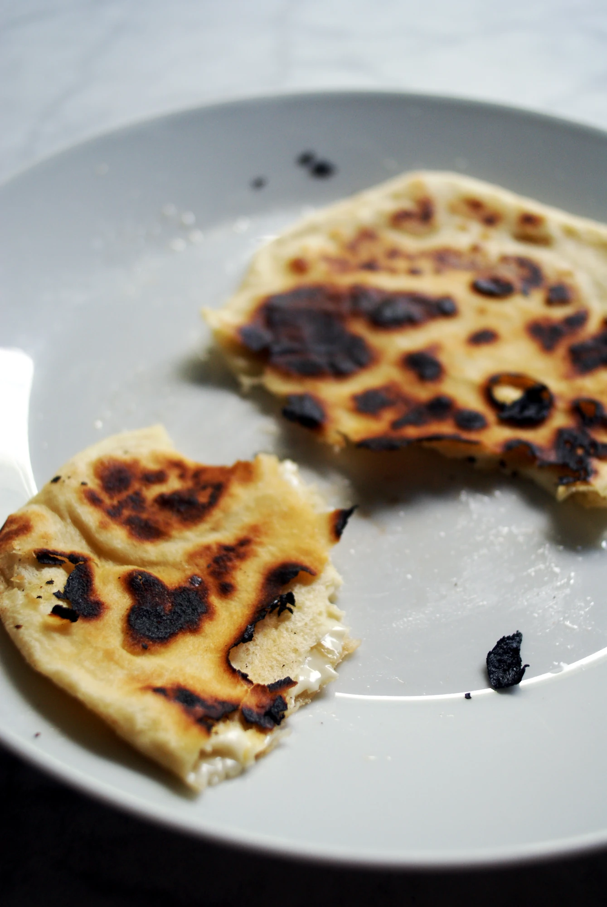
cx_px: 304
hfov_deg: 32.0
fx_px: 1059
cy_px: 454
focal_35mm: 42
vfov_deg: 46.3
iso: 400
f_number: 3.5
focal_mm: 28
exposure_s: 1/200
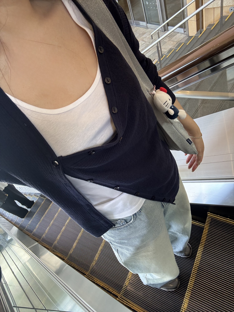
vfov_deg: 73.9
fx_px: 207
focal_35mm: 23
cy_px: 156
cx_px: 117
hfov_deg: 58.9
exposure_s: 1/65
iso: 80
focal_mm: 2.69
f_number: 1.9
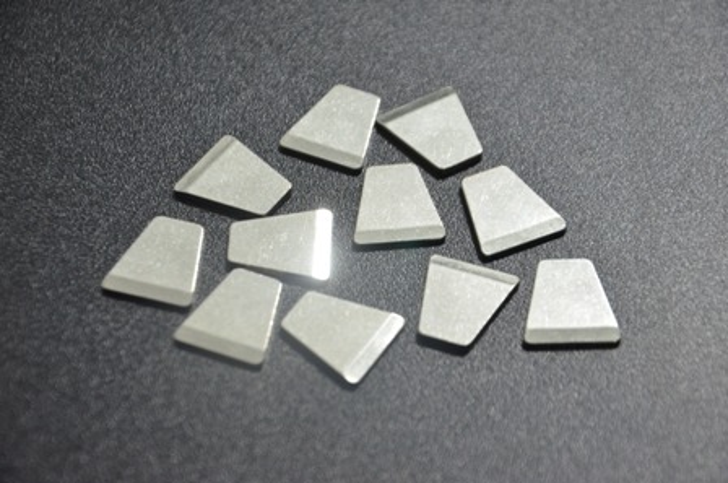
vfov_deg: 9.3
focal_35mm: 147
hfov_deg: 14.0
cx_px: 364
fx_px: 2967
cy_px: 242
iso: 1600
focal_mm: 98
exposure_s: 1/20
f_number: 5.6
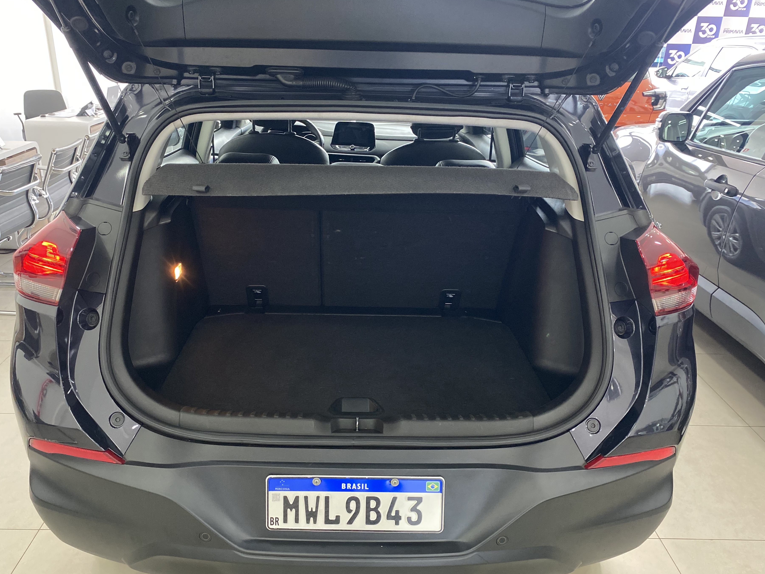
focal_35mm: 29
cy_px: 311
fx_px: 641
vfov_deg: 48.2
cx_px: 360
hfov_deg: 61.6
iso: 400
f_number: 1.8
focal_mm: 4.25
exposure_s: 1/60
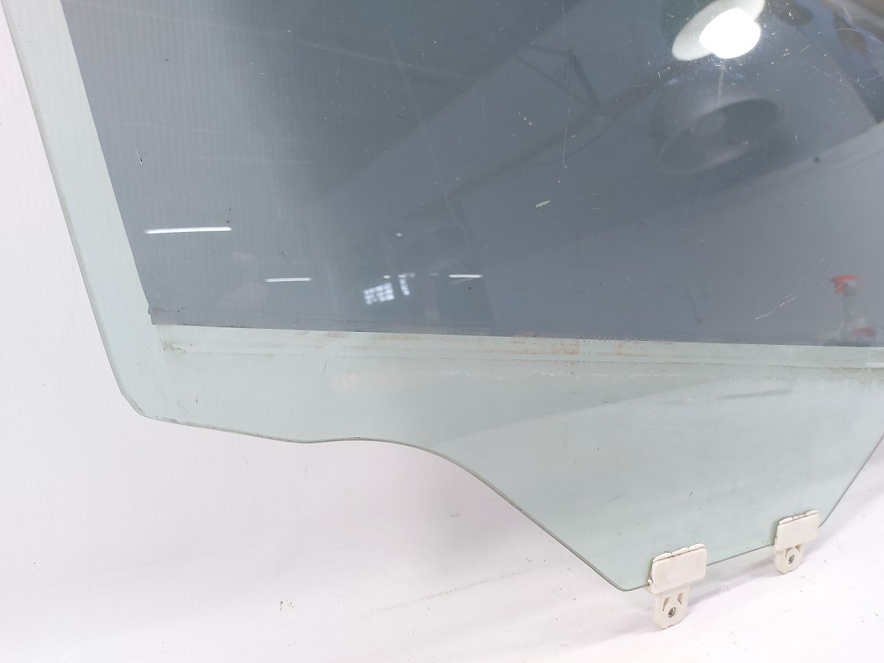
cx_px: 442
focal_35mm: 24
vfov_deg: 56.8
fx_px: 613
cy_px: 332
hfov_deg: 71.6
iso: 80
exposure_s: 1/50
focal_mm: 5.23
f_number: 1.8
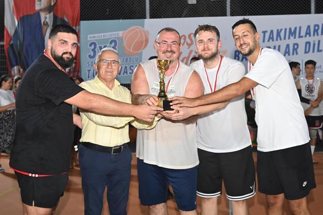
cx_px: 162
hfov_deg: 39.6
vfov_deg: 27.0
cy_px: 108
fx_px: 449
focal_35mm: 50
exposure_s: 1/400
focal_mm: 50
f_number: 4
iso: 5000
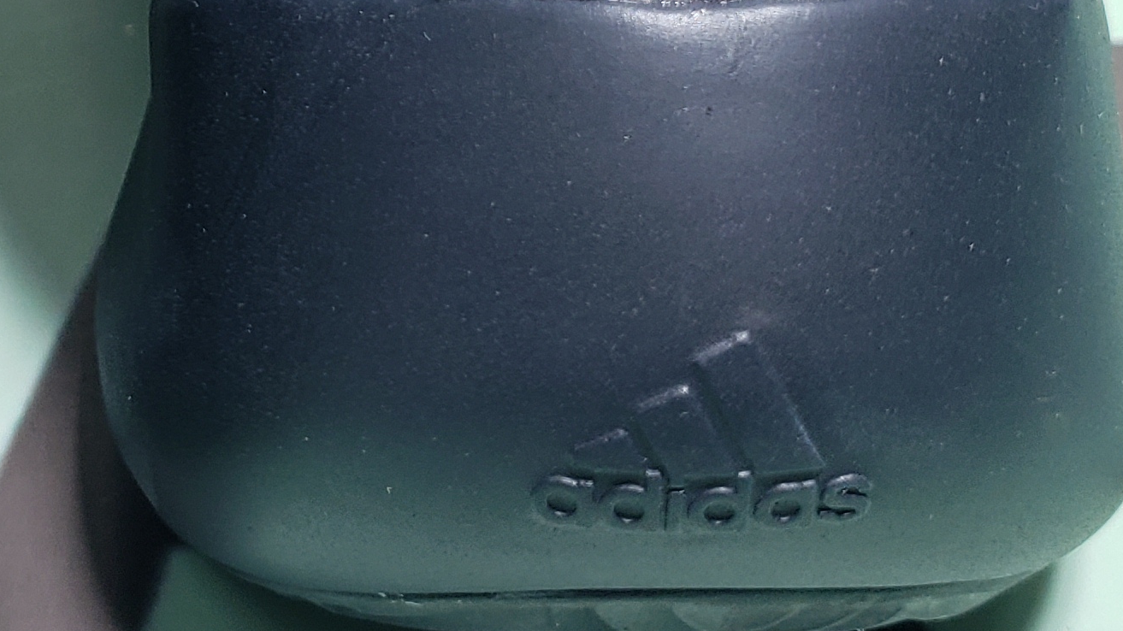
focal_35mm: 87
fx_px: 2590
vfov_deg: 13.3
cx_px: 120
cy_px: -231
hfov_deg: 23.8
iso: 50
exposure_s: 1/184
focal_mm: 4.3
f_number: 1.5
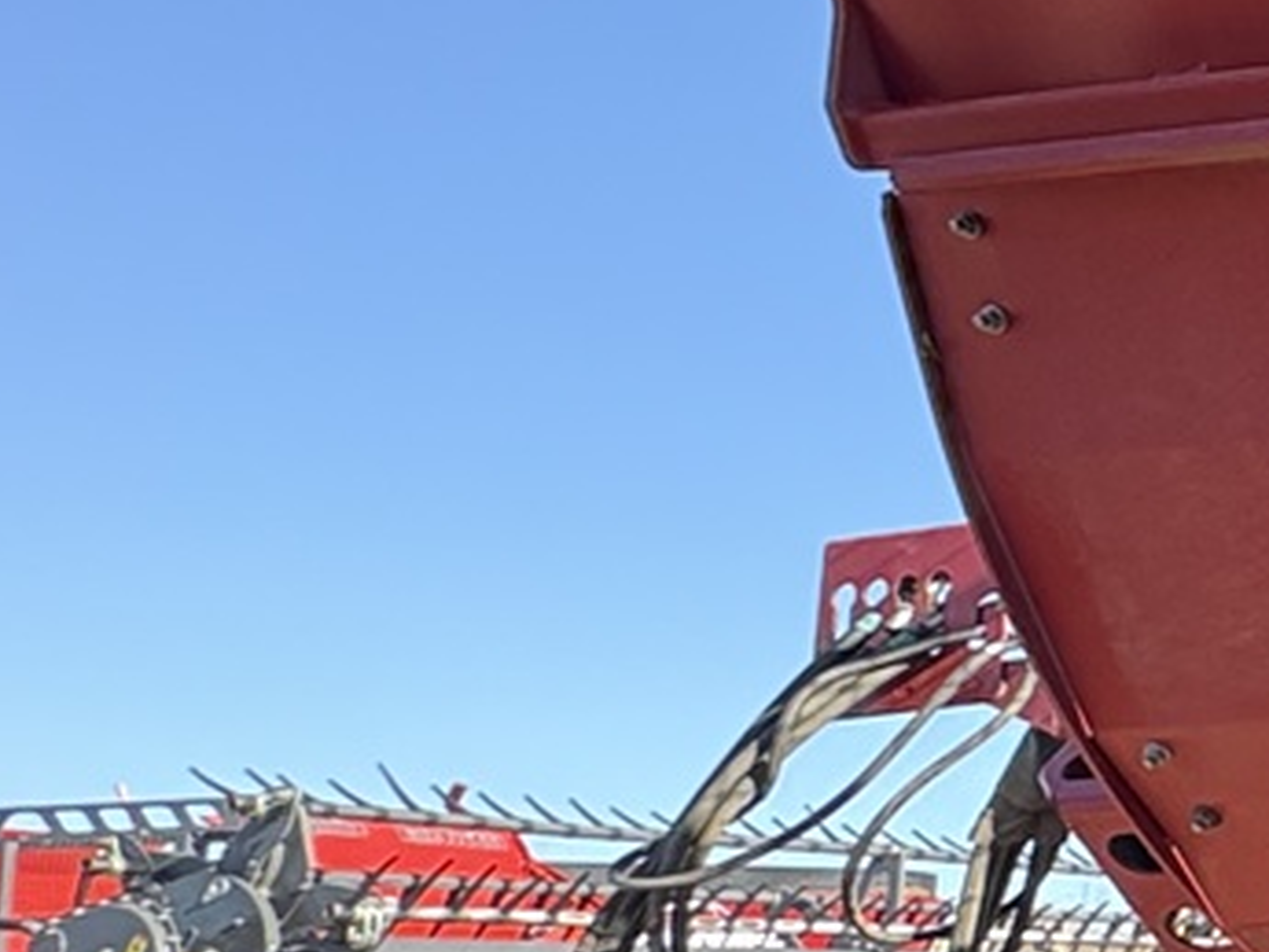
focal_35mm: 67
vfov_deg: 21.8
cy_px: 689
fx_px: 2457
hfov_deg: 17.0
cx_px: 2775
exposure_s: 1/194
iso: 64
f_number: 2.2
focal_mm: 2.22
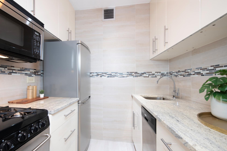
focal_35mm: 16
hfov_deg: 96.2
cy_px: 82
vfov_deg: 73.6
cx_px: 99
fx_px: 101
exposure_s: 1
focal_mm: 14
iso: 250
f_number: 11
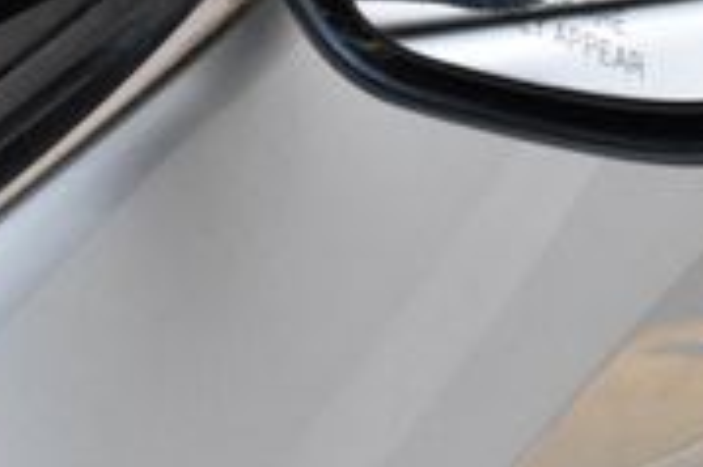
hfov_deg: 9.2
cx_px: 385
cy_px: -130
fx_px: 4390
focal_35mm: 225
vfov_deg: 6.1
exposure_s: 1/500
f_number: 11
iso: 2500
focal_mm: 42
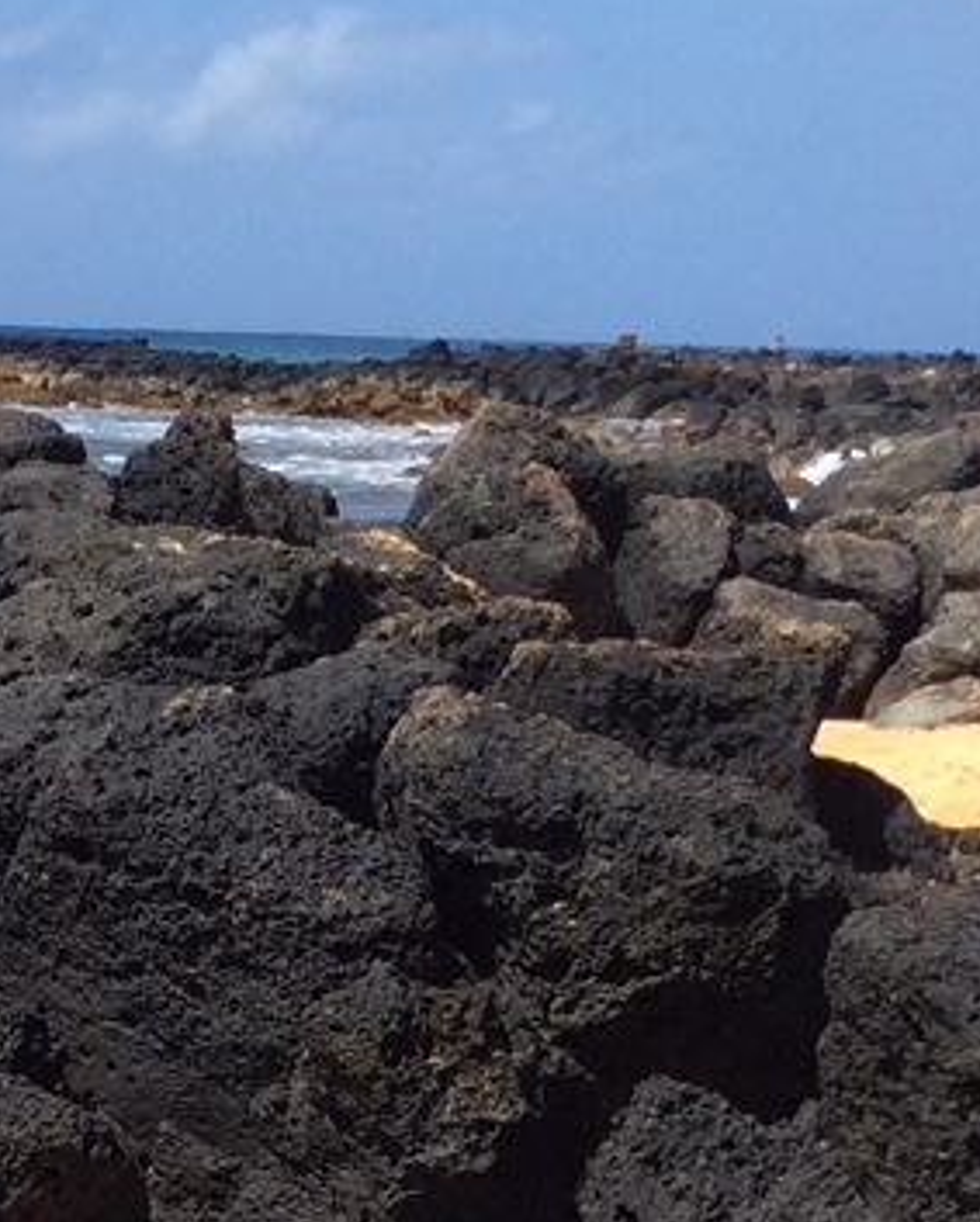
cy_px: 1357
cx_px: -256
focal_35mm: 118
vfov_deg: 15.8
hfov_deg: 12.7
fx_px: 4273
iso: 32
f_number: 2.4
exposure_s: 1/1590
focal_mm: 3.3
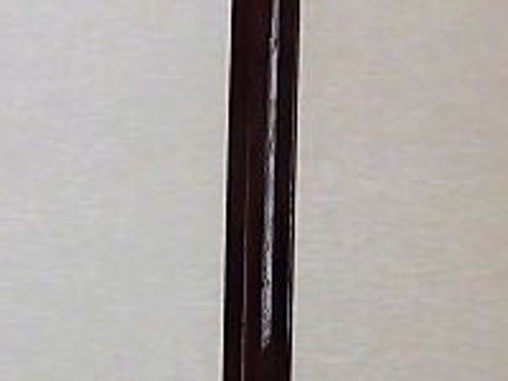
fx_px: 881
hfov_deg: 32.2
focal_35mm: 60
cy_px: 413
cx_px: 241
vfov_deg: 23.1
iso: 400
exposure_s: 1/25
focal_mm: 4.3
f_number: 3.1
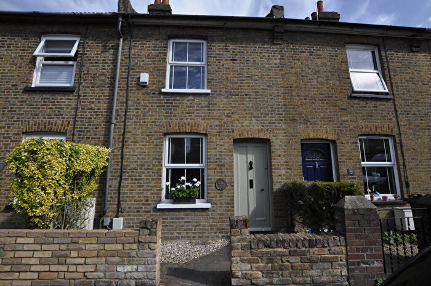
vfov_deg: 71.9
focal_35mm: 16
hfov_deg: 95.0
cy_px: 143
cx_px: 216
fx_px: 197
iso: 200
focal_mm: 11
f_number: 9
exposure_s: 1/320
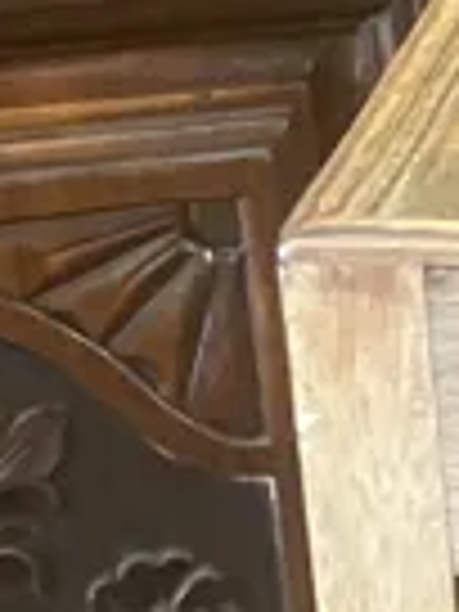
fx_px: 3730
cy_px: 1642
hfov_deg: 6.4
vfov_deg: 8.3
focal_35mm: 211
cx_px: 1382
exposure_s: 1/33
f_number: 1.8
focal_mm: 3.99
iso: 400
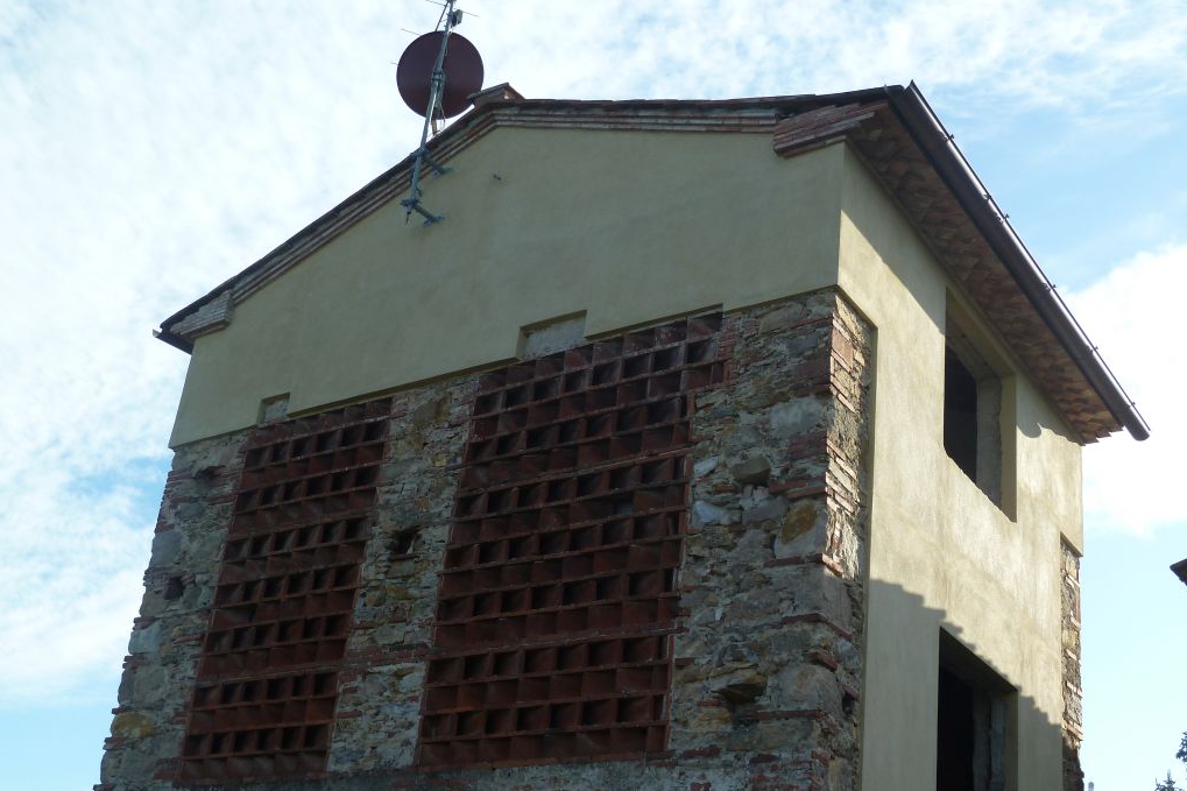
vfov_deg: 29.2
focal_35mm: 46
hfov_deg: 42.8
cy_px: 422
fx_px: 1516
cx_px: 592
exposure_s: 1/250
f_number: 4
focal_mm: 7.3
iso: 80
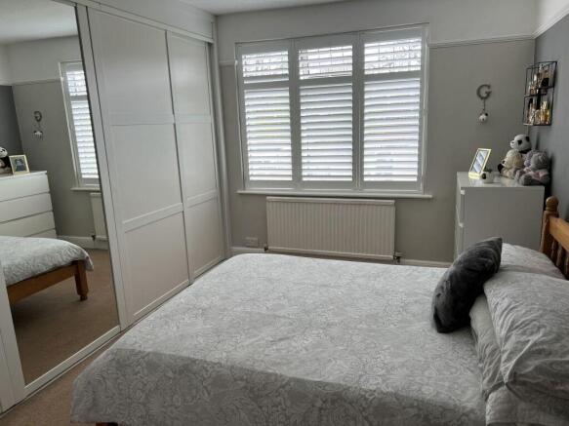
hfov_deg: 67.3
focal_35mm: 26
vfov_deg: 53.0
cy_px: 213
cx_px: 284
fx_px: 427
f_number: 1.5
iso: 50
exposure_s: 1/124
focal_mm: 5.7
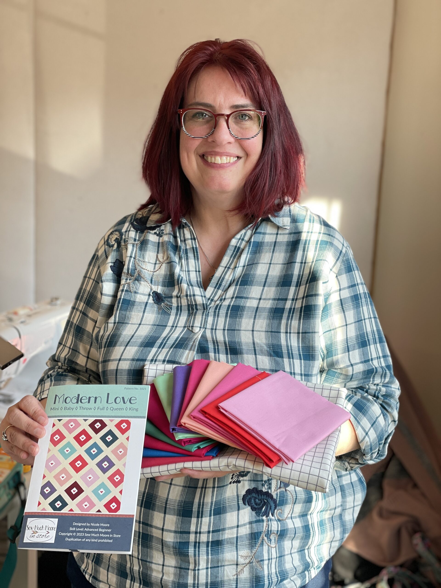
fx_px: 883
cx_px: 220
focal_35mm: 52
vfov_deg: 36.8
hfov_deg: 28.0
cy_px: 294
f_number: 2
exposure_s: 1/120
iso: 64
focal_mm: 6
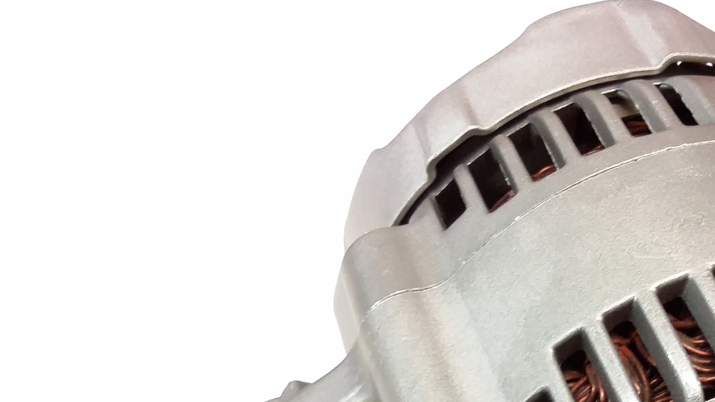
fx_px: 1138
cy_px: 446
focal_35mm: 60
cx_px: 599
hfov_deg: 33.6
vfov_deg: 19.2
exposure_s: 1/15
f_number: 2.4
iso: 160
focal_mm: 3.4
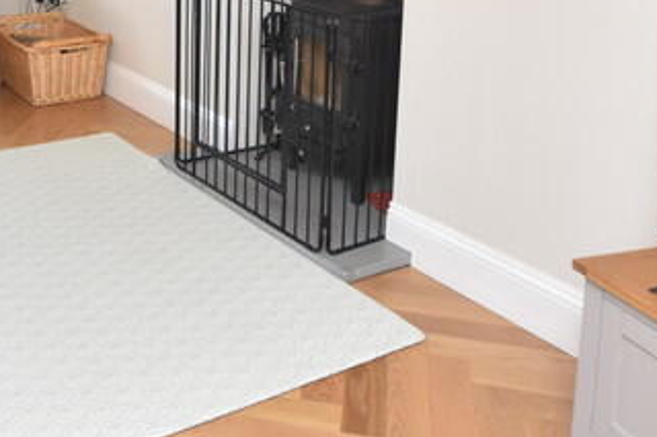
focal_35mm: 48
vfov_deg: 26.0
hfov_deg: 39.2
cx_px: 113
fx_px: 876
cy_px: -42
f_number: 4
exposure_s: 1/125
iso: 800
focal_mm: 10
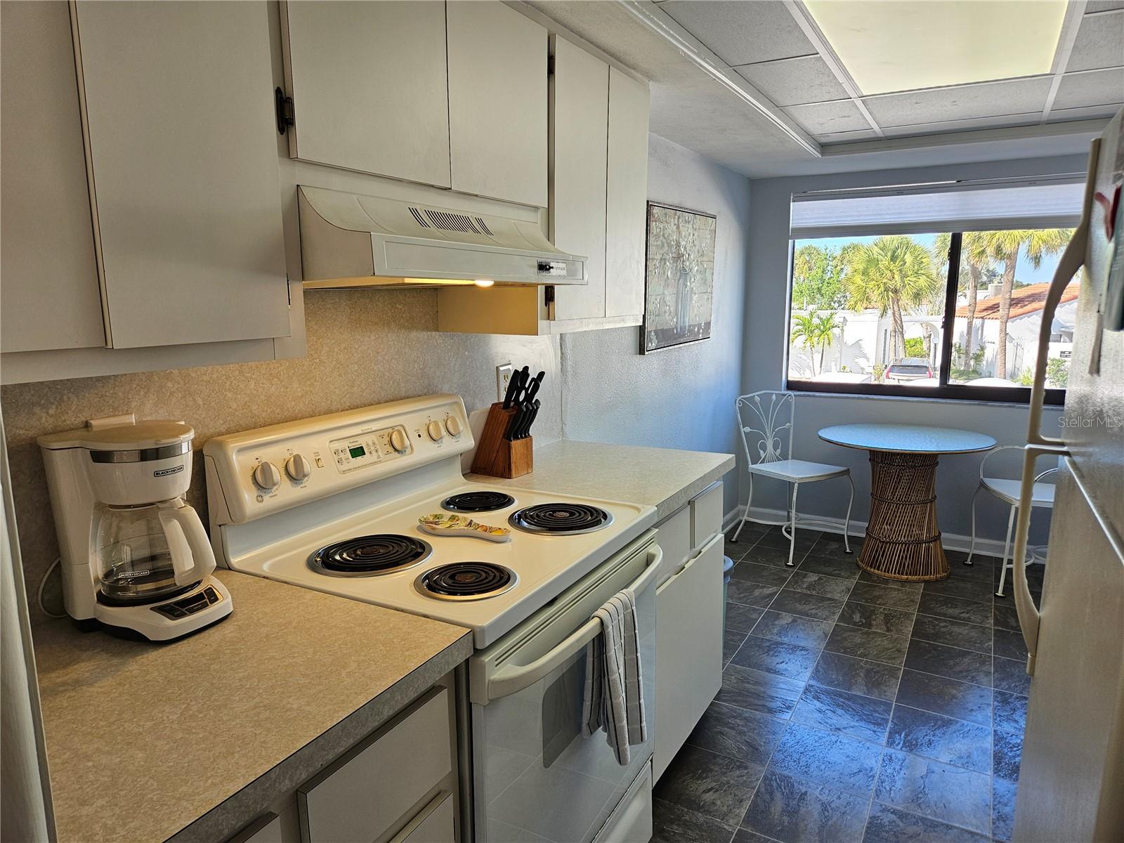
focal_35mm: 23
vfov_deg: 58.9
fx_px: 747
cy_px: 422
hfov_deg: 73.9
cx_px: 562
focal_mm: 5.4
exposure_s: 1/120
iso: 40
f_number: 1.8
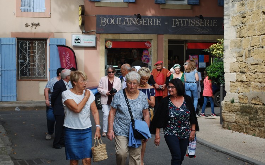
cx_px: 130
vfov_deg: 14.6
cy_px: 85
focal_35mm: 90
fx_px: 646
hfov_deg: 23.2
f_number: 5.6
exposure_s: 1/125
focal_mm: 55
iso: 110
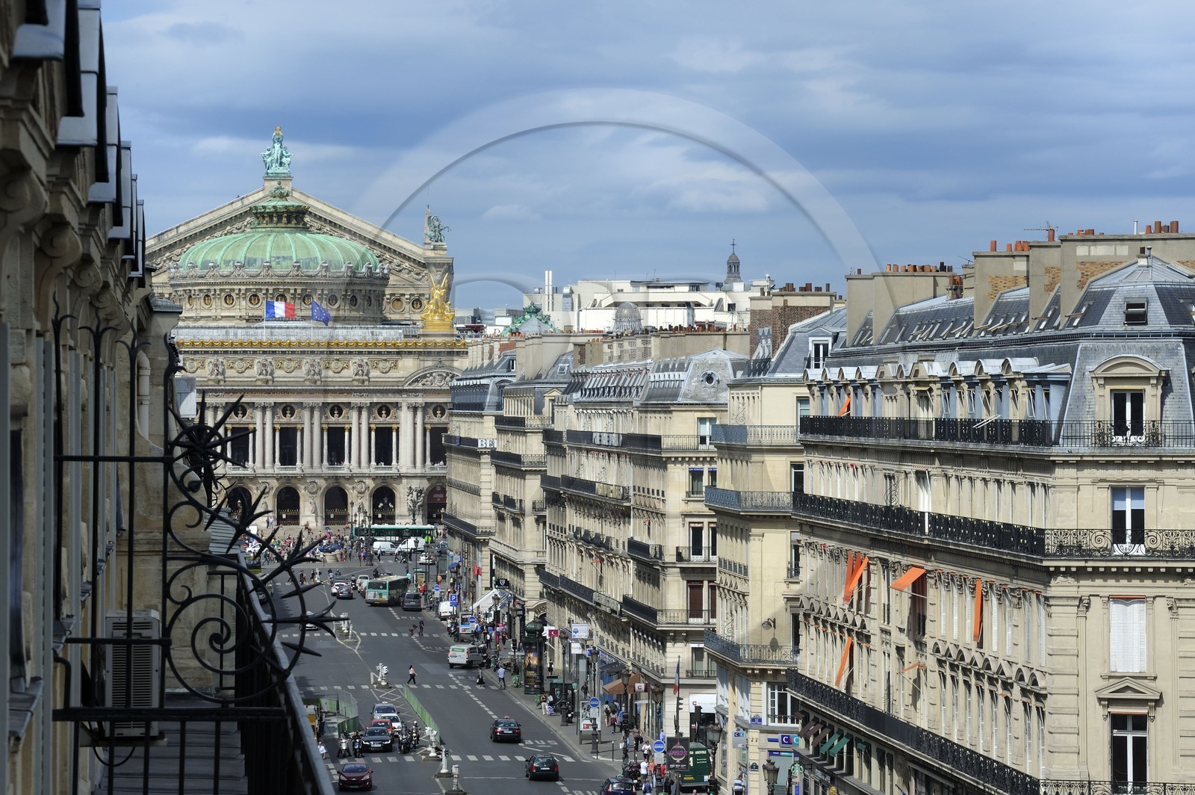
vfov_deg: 10.5
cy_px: 398
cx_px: 598
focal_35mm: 130
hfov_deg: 15.8
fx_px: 4312
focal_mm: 130
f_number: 14
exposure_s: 1/160
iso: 200
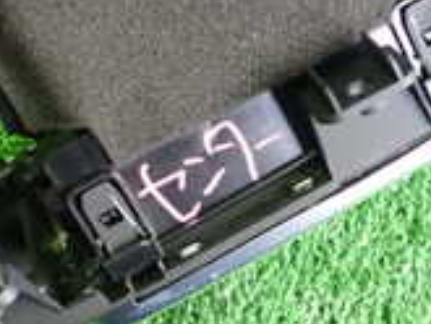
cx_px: -16
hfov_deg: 20.7
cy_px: 99
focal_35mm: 91
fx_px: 1134
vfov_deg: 16.2
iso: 1250
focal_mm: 4.5
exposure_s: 1/80
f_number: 2
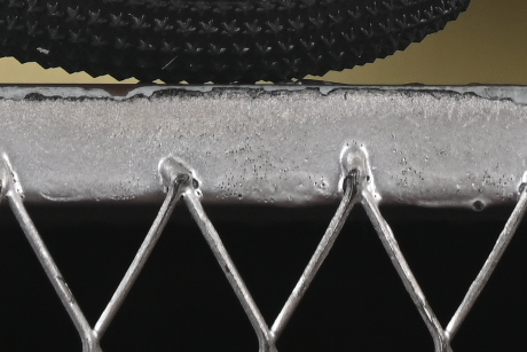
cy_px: -577
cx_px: 548
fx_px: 6648
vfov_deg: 3.0
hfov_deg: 4.5
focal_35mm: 454
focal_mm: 50
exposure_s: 1/80
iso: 160
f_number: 8
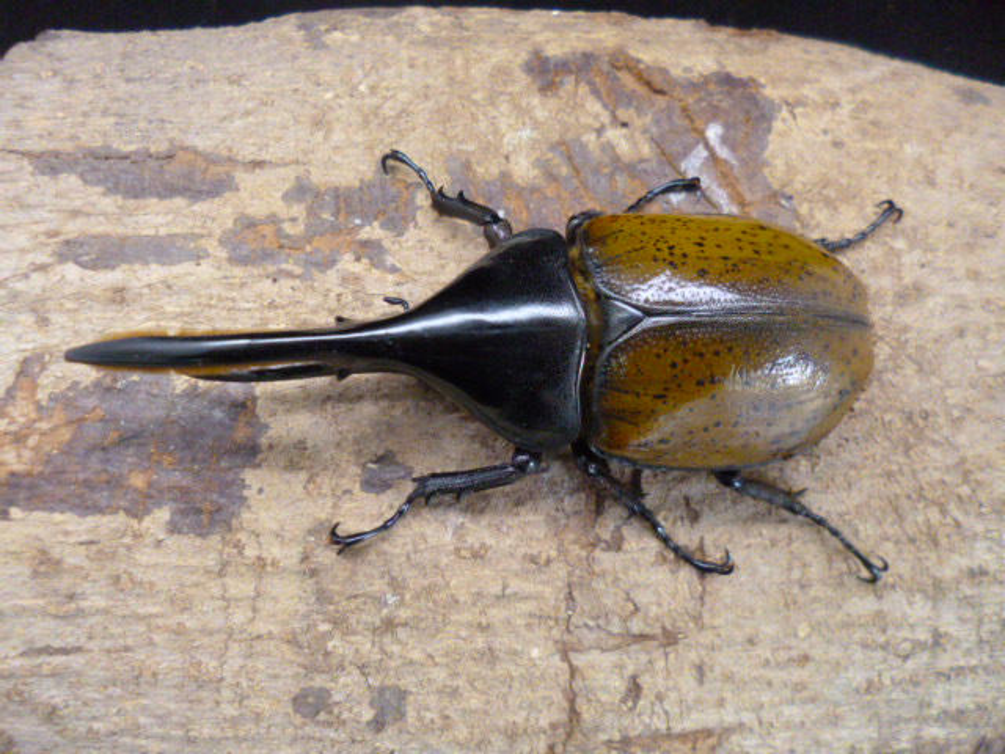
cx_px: 502
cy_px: 377
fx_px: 697
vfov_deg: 56.8
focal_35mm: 24
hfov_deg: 71.6
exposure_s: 1/100
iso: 800
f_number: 2.5
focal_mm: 4.3
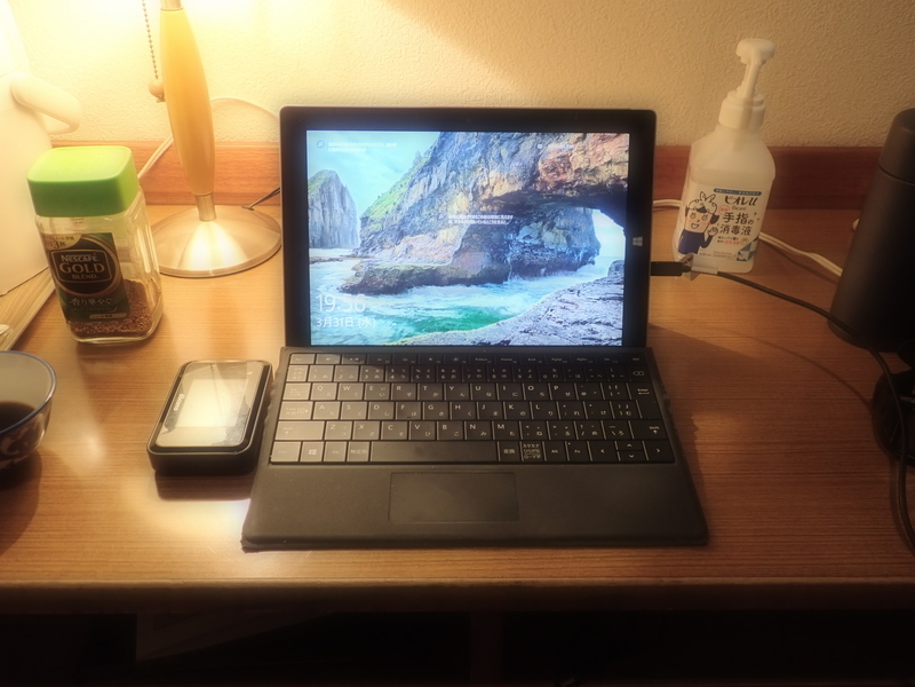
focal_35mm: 30
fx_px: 793
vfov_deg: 46.8
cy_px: 344
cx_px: 458
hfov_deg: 60.0
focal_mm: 5.5
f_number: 2.3
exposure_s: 1/30
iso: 250
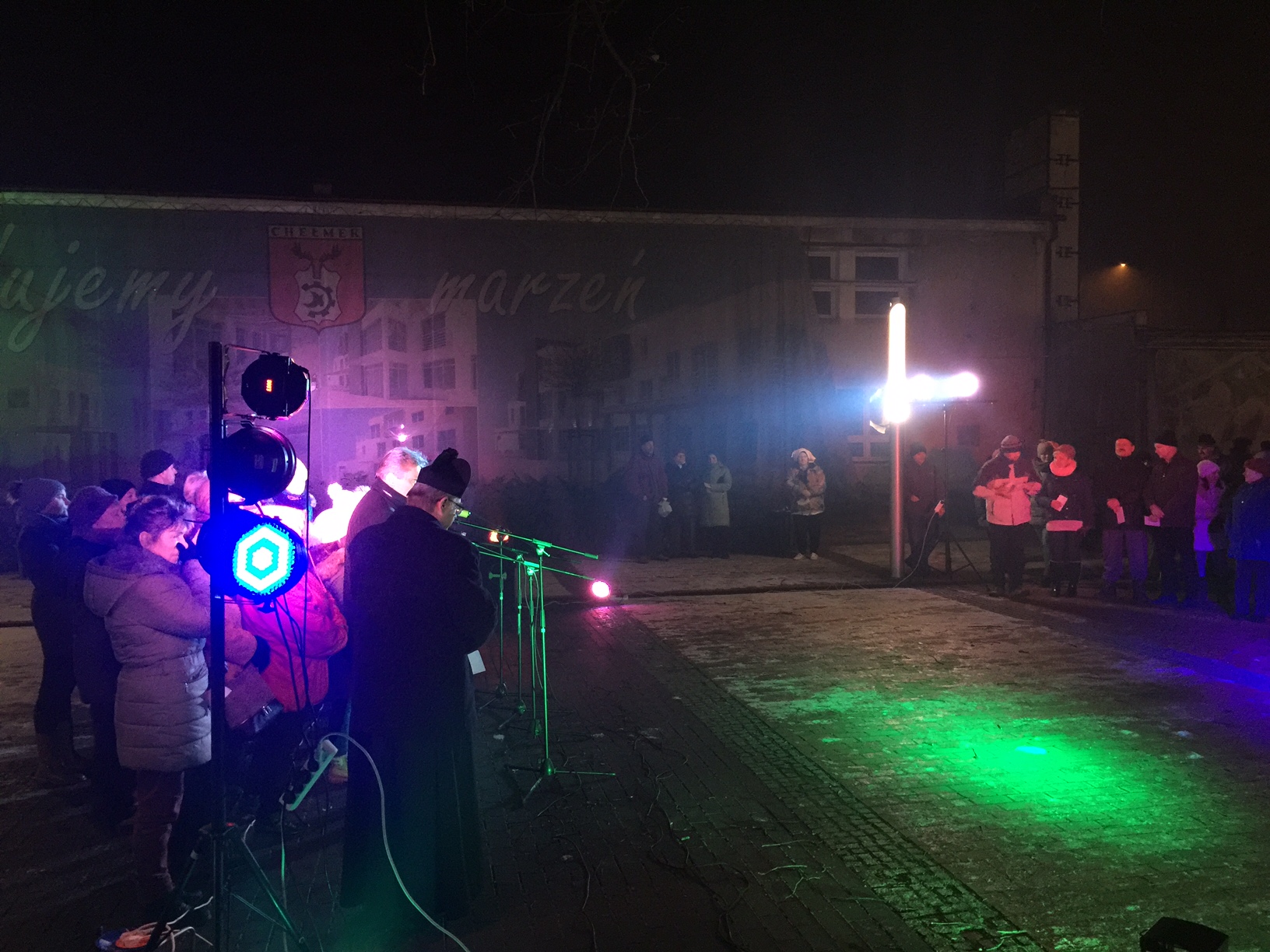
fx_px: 1064
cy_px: 476
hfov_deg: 61.7
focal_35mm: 29
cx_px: 635
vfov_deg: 48.2
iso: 160
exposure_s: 1/8
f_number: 2.2
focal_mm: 4.15
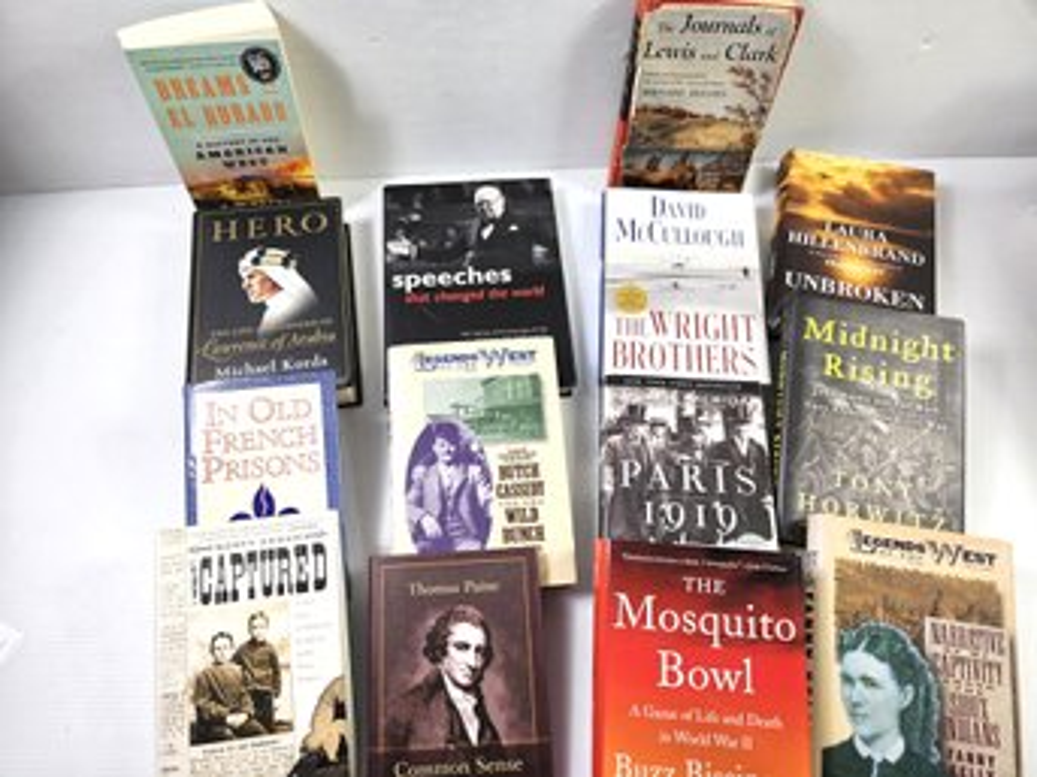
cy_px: 388
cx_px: 518
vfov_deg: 58.8
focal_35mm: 23
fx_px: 689
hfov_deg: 73.9
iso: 100
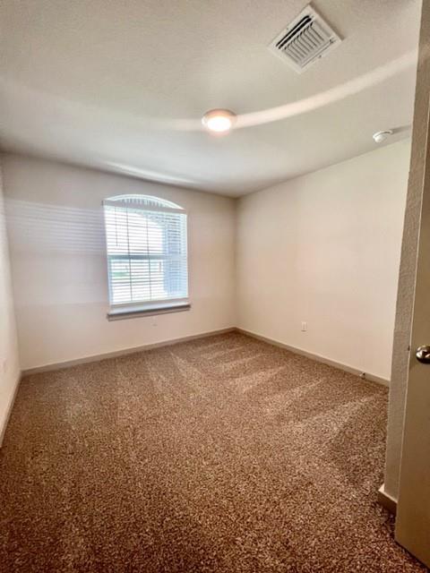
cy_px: 286
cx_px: 215
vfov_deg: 106.2
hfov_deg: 89.9
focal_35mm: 13
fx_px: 215
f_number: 1.8
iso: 125
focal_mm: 1.57
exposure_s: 1/120
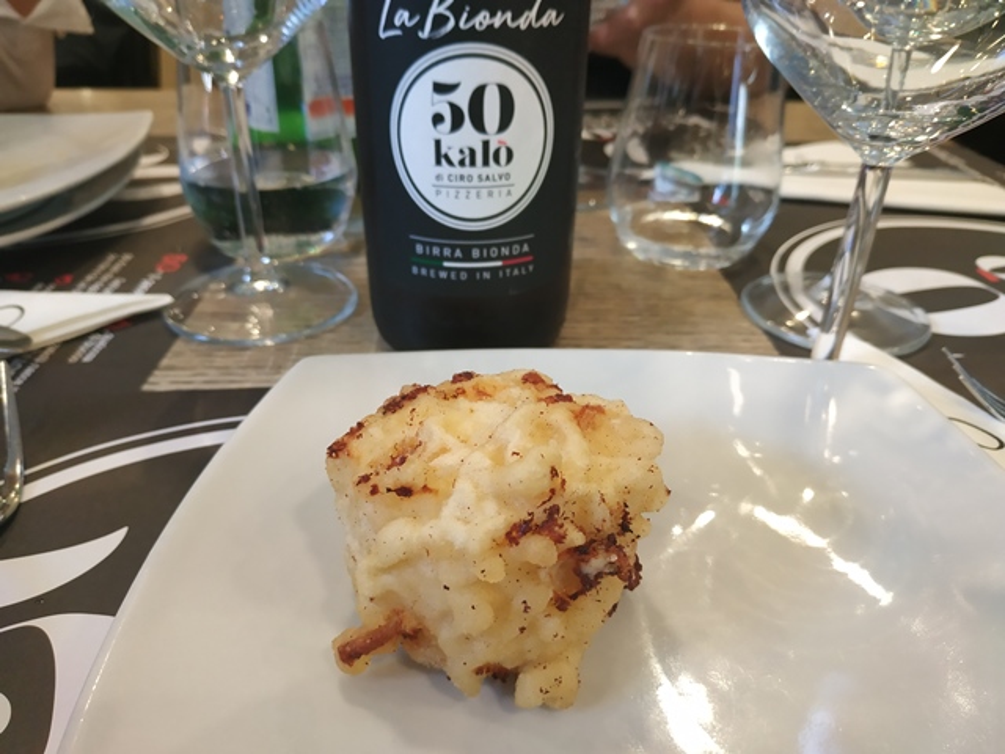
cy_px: 377
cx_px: 502
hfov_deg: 71.6
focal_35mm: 24
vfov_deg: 56.8
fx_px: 697
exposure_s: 1/25
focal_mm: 3.94
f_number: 1.9
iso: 250
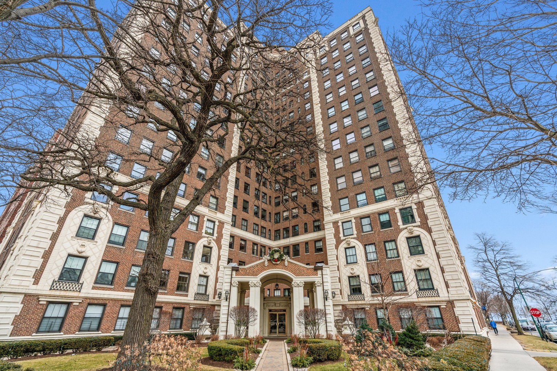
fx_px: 248
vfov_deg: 73.7
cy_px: 186
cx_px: 278
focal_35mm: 16
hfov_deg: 96.7
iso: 320
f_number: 7.1
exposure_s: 1/160
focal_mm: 16
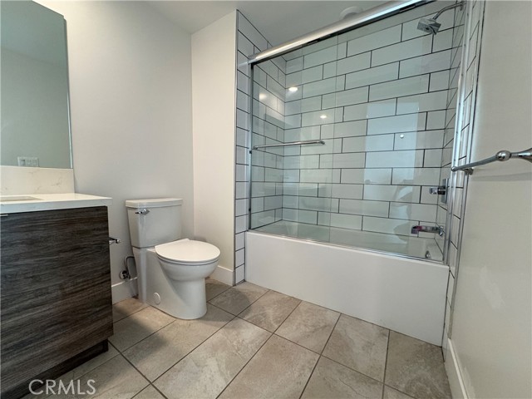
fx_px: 215
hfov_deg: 102.1
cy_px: 200
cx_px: 266
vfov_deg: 85.7
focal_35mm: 14
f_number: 2.2
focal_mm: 2.22
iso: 160
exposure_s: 1/60
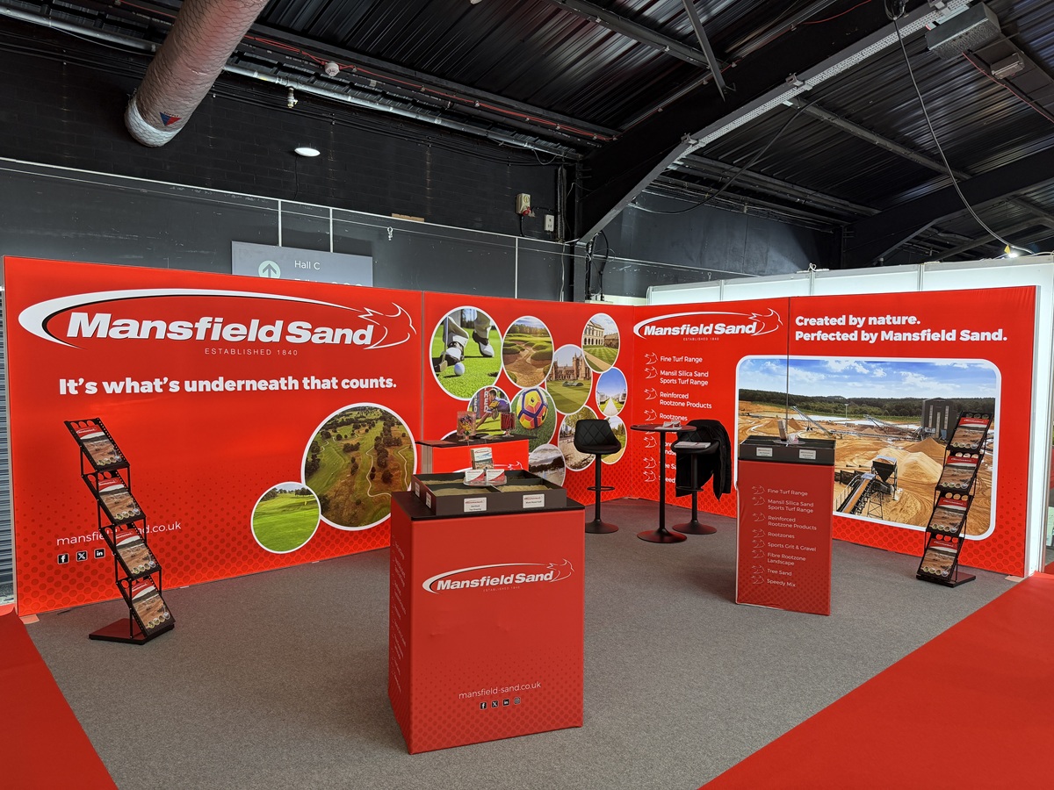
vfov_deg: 56.8
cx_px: 527
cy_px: 395
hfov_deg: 71.6
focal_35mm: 24
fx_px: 731
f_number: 1.78
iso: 125
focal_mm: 6.76
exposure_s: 1/50
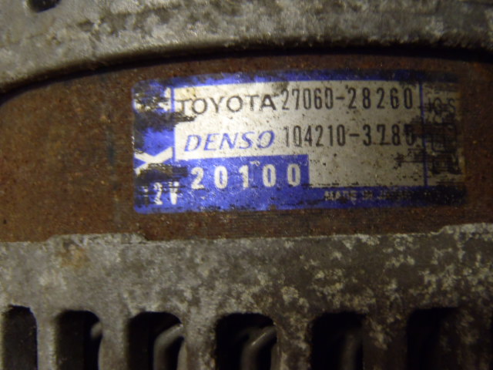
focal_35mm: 37
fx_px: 527
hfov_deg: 50.1
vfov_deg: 38.7
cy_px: 185
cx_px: 246
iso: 320
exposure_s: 1/4
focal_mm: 6.64
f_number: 4.7
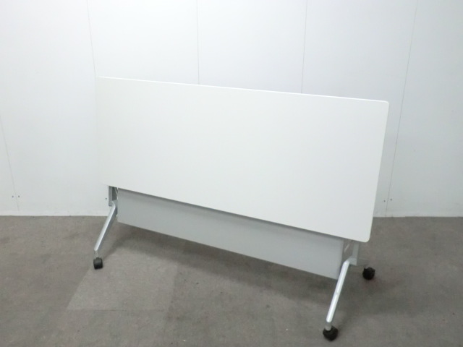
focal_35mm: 32
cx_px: 232
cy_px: 174
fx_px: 428
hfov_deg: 56.8
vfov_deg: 44.2
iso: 800
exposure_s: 1/60
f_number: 3.5
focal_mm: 5.8
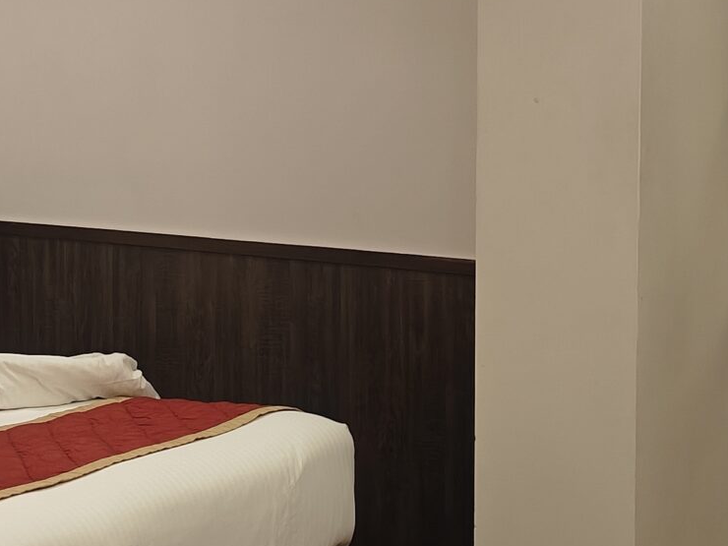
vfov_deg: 17.6
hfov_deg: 23.4
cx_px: 202
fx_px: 1746
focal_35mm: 83
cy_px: 112
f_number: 1.8
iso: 100
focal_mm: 5.59
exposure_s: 1/50
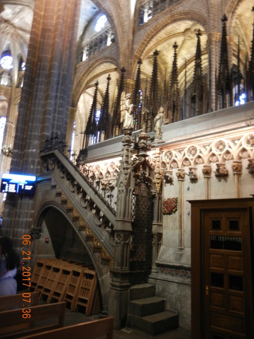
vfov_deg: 60.0
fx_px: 294
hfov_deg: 46.8
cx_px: 127
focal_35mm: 30
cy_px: 170
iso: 400
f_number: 3.5
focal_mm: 5.4
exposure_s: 1/2.5
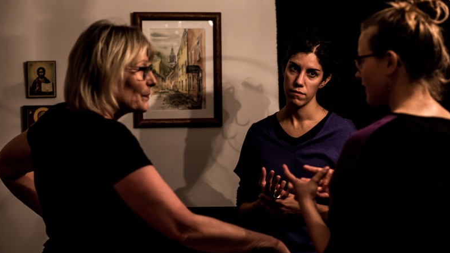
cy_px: 111
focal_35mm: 90
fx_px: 1074
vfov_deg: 13.4
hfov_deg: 23.7
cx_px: 224
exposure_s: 1/125
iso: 1600
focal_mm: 85
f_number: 3.2
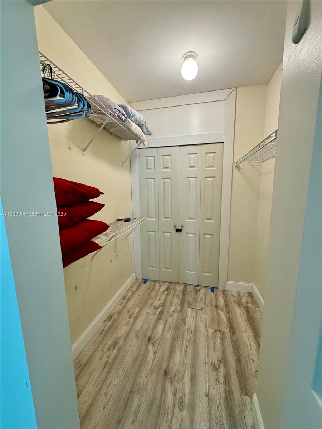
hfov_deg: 85.7
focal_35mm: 14
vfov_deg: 102.1
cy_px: 214
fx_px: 174
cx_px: 161
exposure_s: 1/120
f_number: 2.2
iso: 250
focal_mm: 2.22
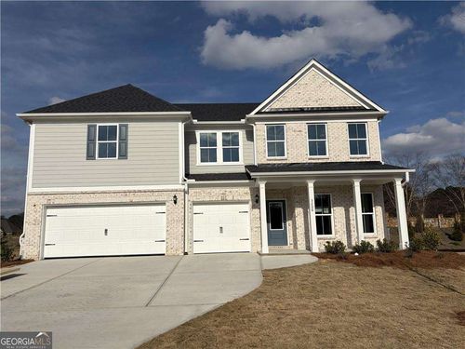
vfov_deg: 53.1
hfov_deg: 67.3
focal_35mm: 26
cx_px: 232
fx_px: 349
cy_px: 174
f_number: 1.6
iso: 50
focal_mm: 5.96
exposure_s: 1/11905
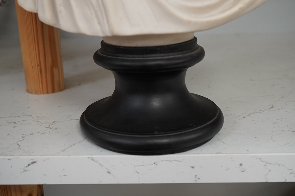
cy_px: 98
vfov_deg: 29.9
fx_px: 369
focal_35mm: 45
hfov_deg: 43.6
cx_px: 148
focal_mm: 30
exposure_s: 1/125
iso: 1250
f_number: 9
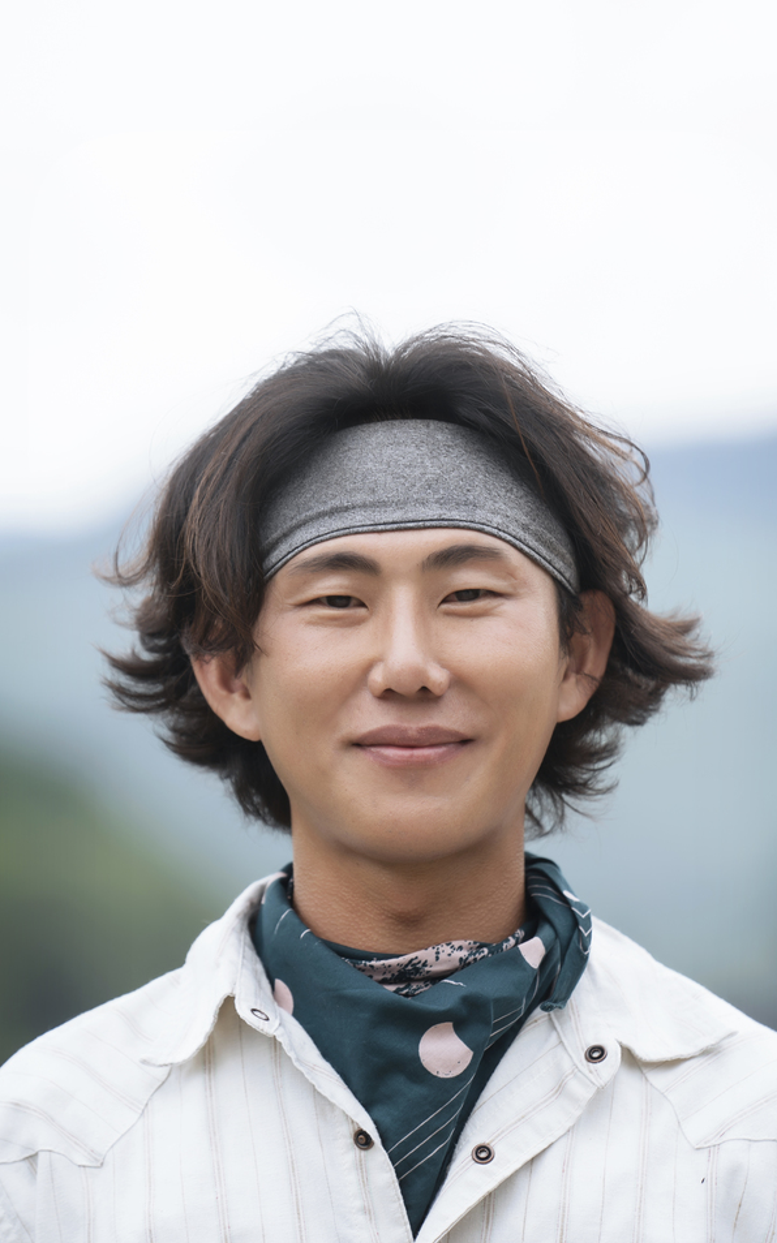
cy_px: 624
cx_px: 411
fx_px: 6846
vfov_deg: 10.4
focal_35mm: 202
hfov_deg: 6.5
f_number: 4
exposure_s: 1/200
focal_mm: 197
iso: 100
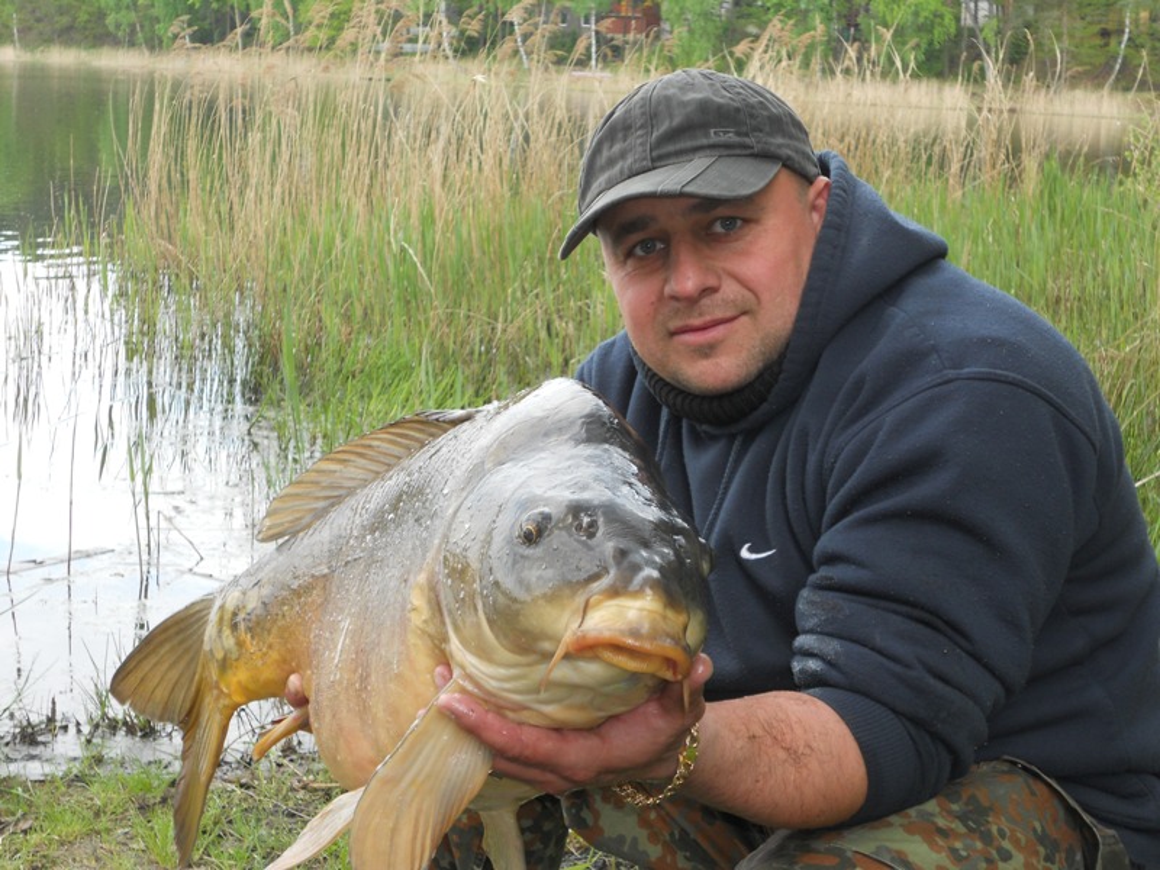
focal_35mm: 65
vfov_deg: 22.6
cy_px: 435
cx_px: 580
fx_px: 2178
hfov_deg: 29.8
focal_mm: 11.7
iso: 80
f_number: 5.3
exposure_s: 1/40
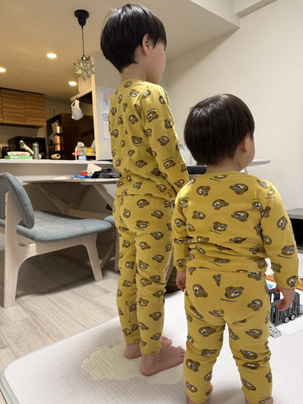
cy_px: 202
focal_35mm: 24
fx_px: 280
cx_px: 152
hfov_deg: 56.8
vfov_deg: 71.6
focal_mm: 6.76
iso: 125
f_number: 1.78
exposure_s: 1/50
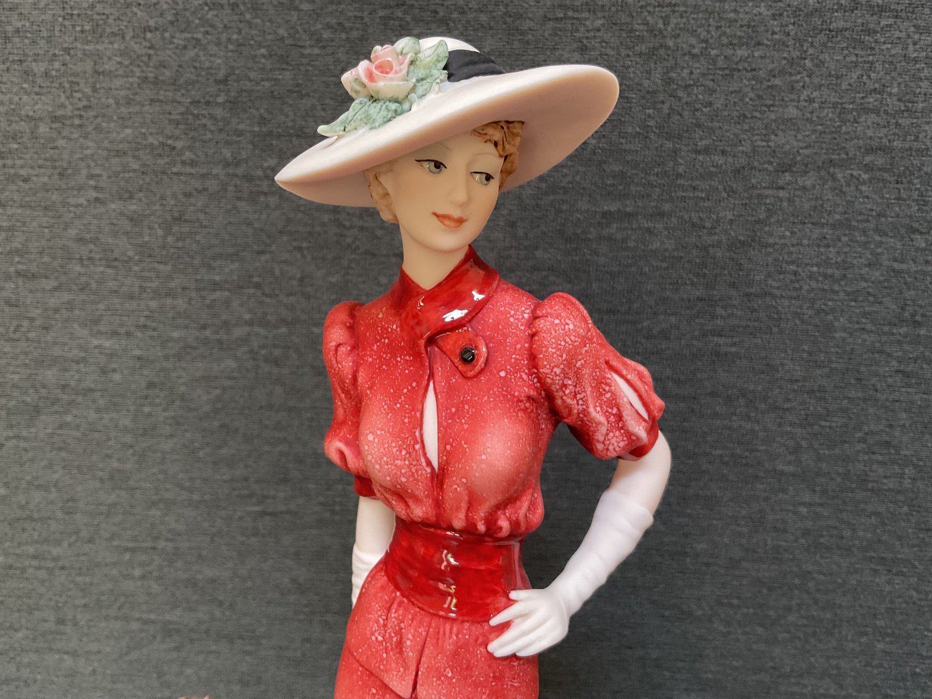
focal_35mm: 29
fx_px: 781
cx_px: 466
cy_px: 350
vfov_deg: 48.2
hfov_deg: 61.7
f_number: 1.8
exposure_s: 1/40
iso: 200
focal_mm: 3
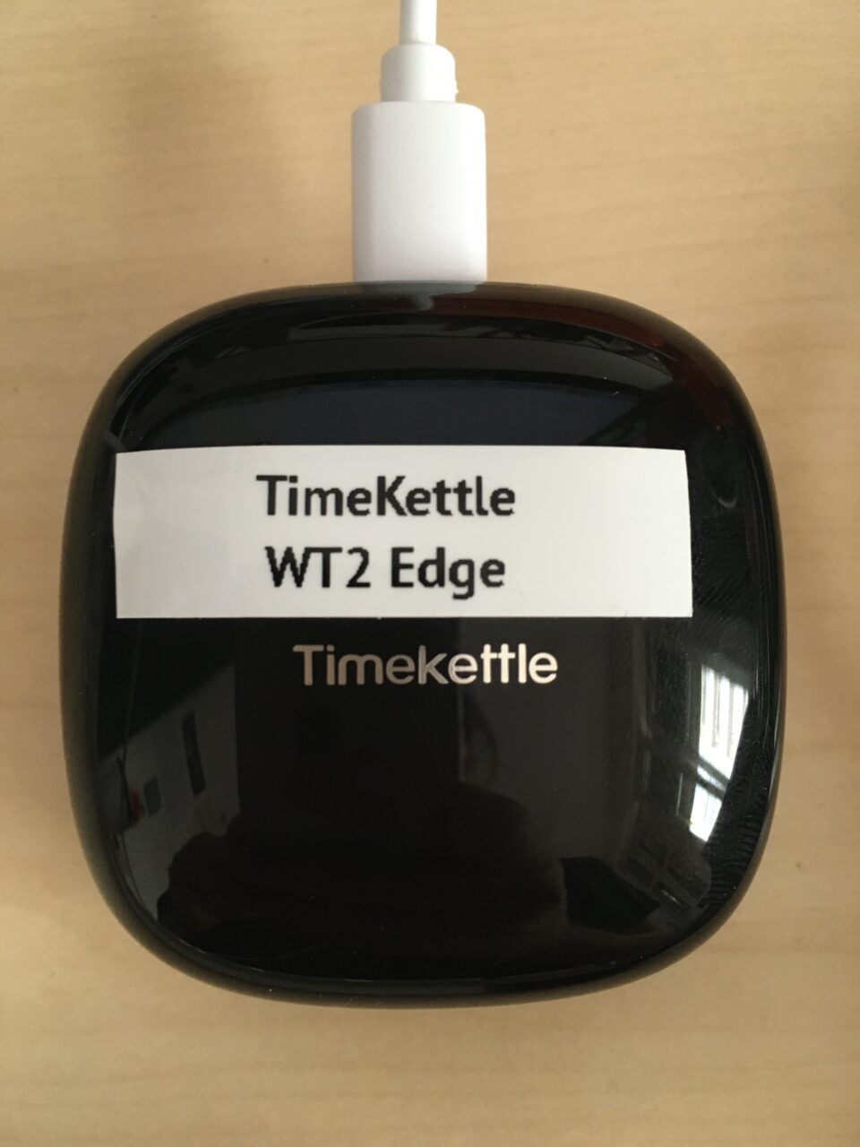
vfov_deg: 61.7
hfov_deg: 48.2
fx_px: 961
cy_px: 574
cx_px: 430
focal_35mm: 29
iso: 200
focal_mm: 4.15
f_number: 2.2
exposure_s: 1/20
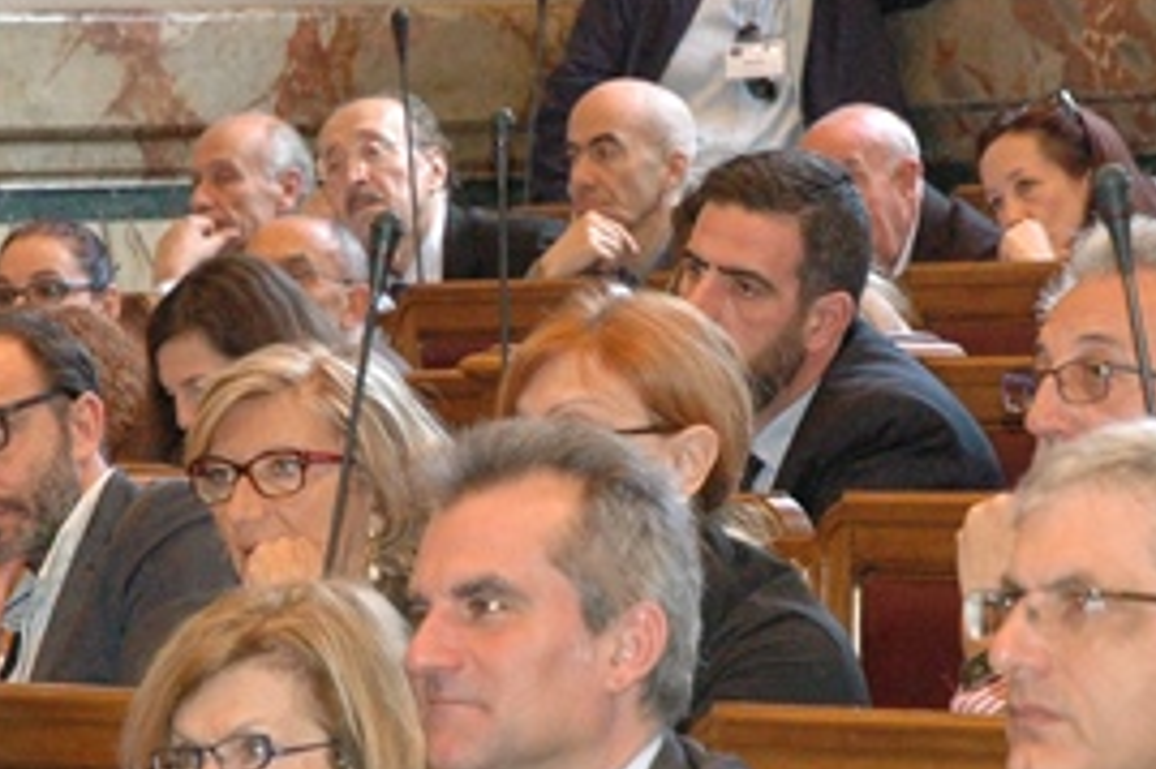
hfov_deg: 8.0
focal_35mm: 257
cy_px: 303
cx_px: 752
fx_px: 8247
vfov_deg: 5.3
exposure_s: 1/50
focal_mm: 60
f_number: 5
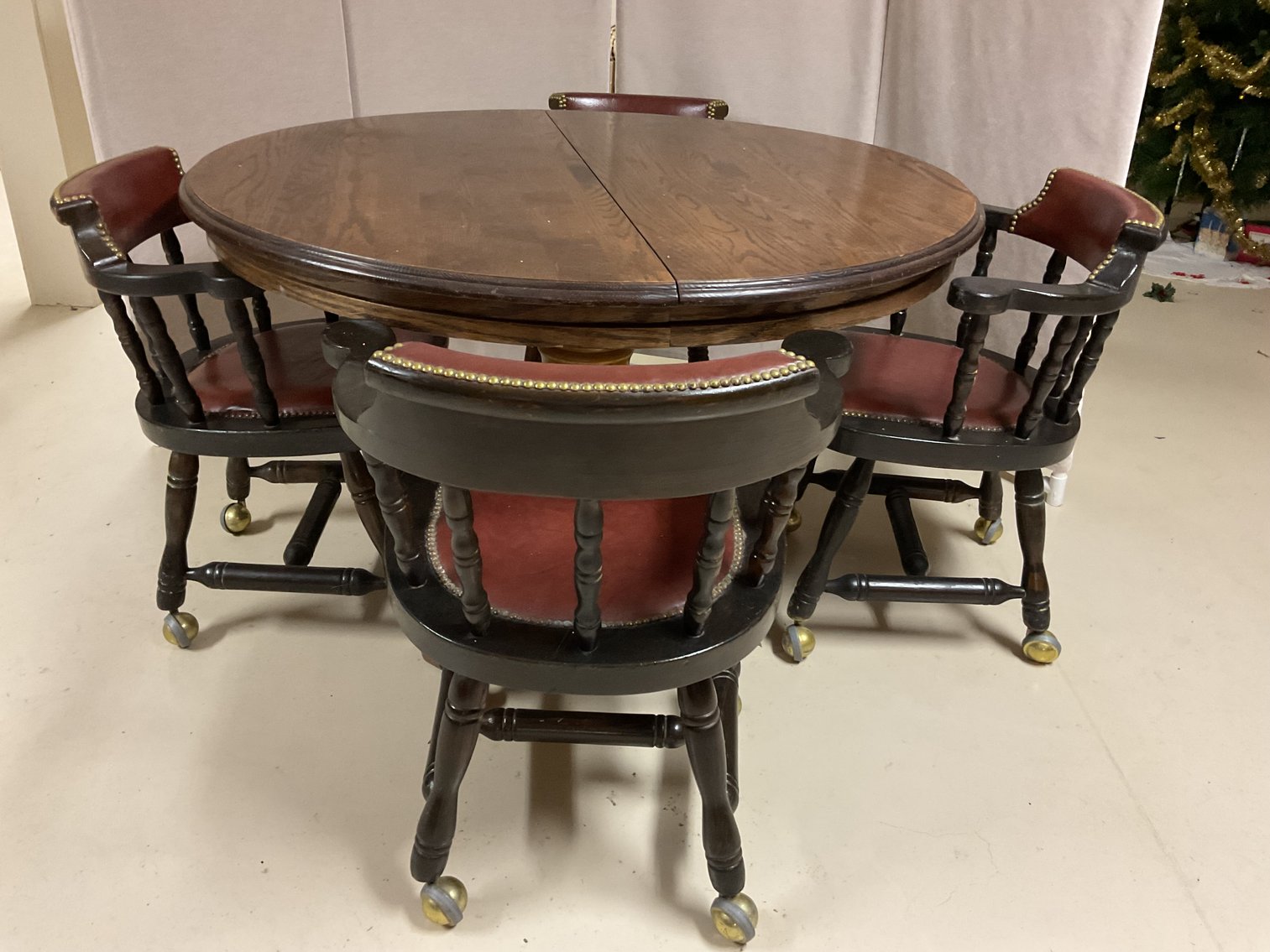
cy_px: 476
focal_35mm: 29
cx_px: 635
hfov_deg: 61.7
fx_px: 1064
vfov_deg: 48.2
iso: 200
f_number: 1.8
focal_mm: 3
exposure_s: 1/40
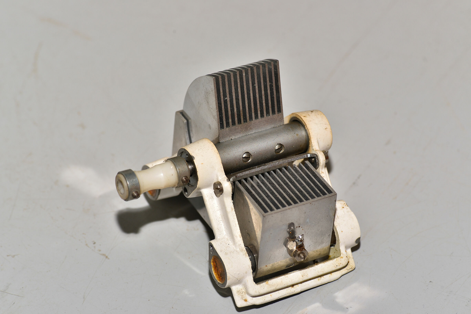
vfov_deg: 9.8
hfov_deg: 14.6
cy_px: 157
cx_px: 236
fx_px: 1832
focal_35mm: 140
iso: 100
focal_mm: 140
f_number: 14
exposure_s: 1/400
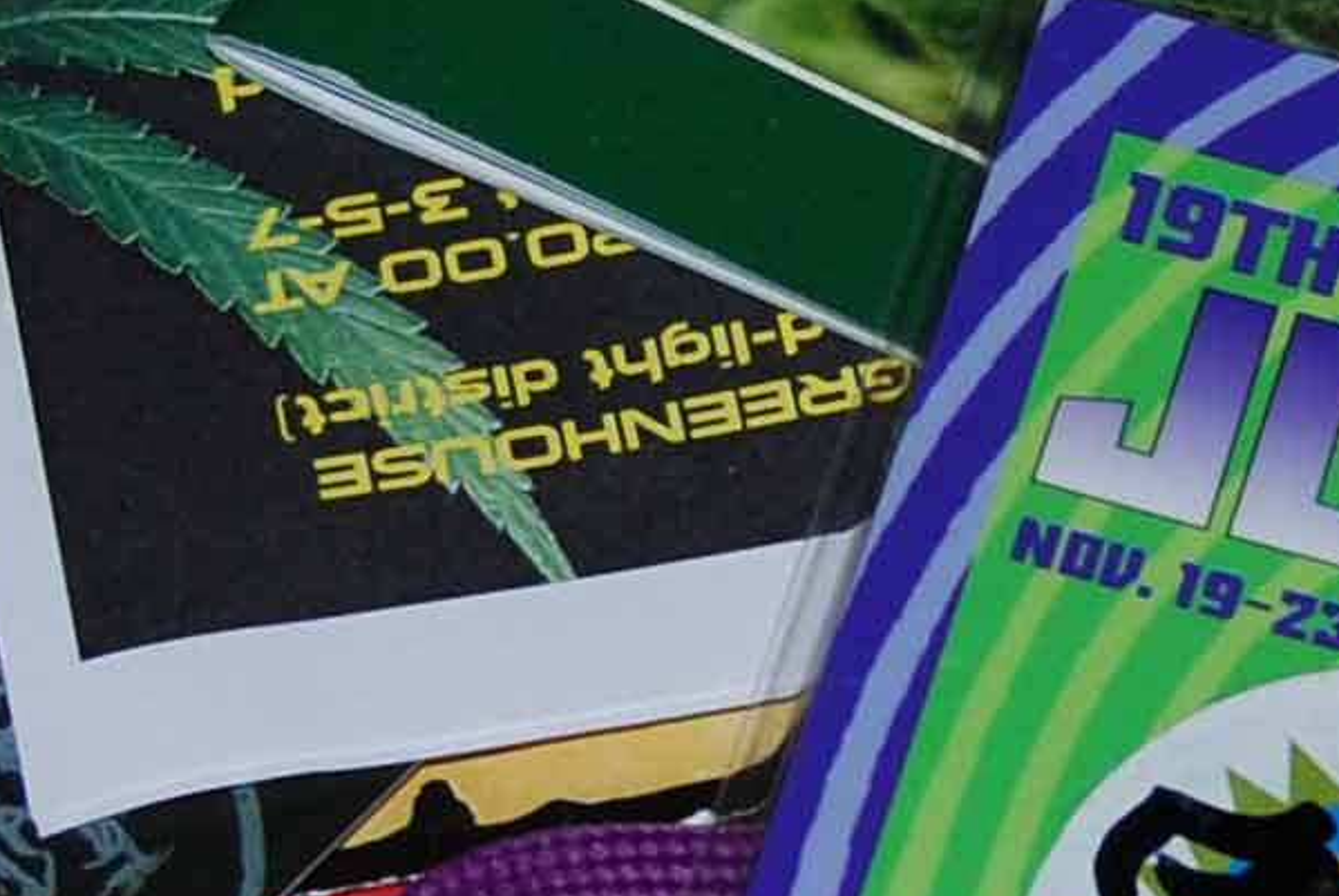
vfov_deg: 4.7
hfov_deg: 7.1
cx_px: 1122
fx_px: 10837
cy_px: 279
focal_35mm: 291
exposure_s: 1/125
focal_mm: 30
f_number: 4.2
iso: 100
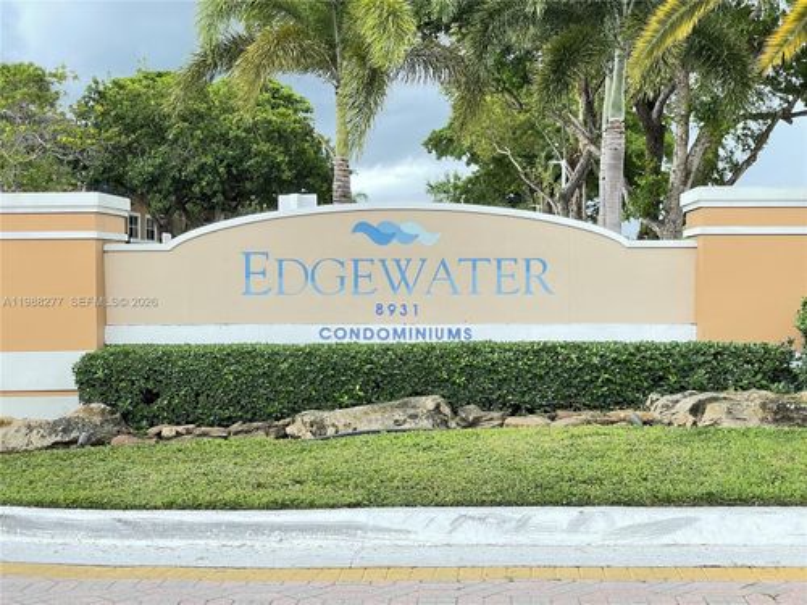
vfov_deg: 28.0
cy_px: 302
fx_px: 1212
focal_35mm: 52
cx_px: 404
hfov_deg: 36.8
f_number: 2
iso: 64
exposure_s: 1/122
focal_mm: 6
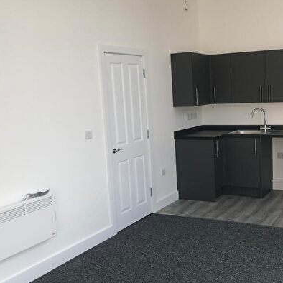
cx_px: 198
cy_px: 153
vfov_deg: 38.3
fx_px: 407
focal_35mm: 44
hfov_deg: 37.7
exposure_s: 1/422
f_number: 1.8
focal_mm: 3.99
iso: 20
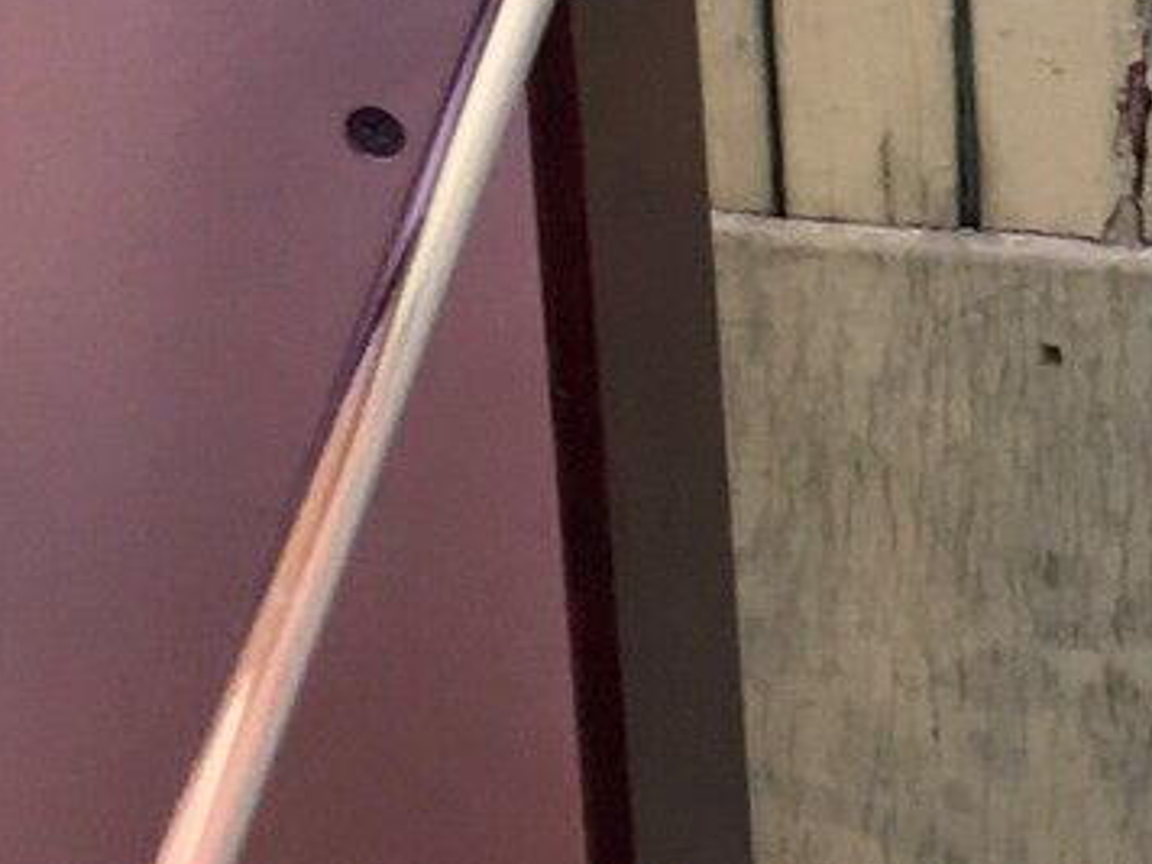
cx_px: 1411
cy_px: -874
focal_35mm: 163
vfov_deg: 8.6
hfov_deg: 11.8
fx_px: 5425
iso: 40
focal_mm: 4.15
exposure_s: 1/100
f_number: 2.2
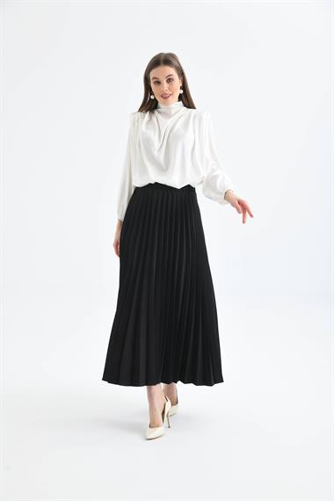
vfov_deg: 39.6
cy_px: 250
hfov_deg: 27.0
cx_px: 167
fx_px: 696
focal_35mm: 50
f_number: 7.1
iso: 250
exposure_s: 1/125
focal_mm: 50
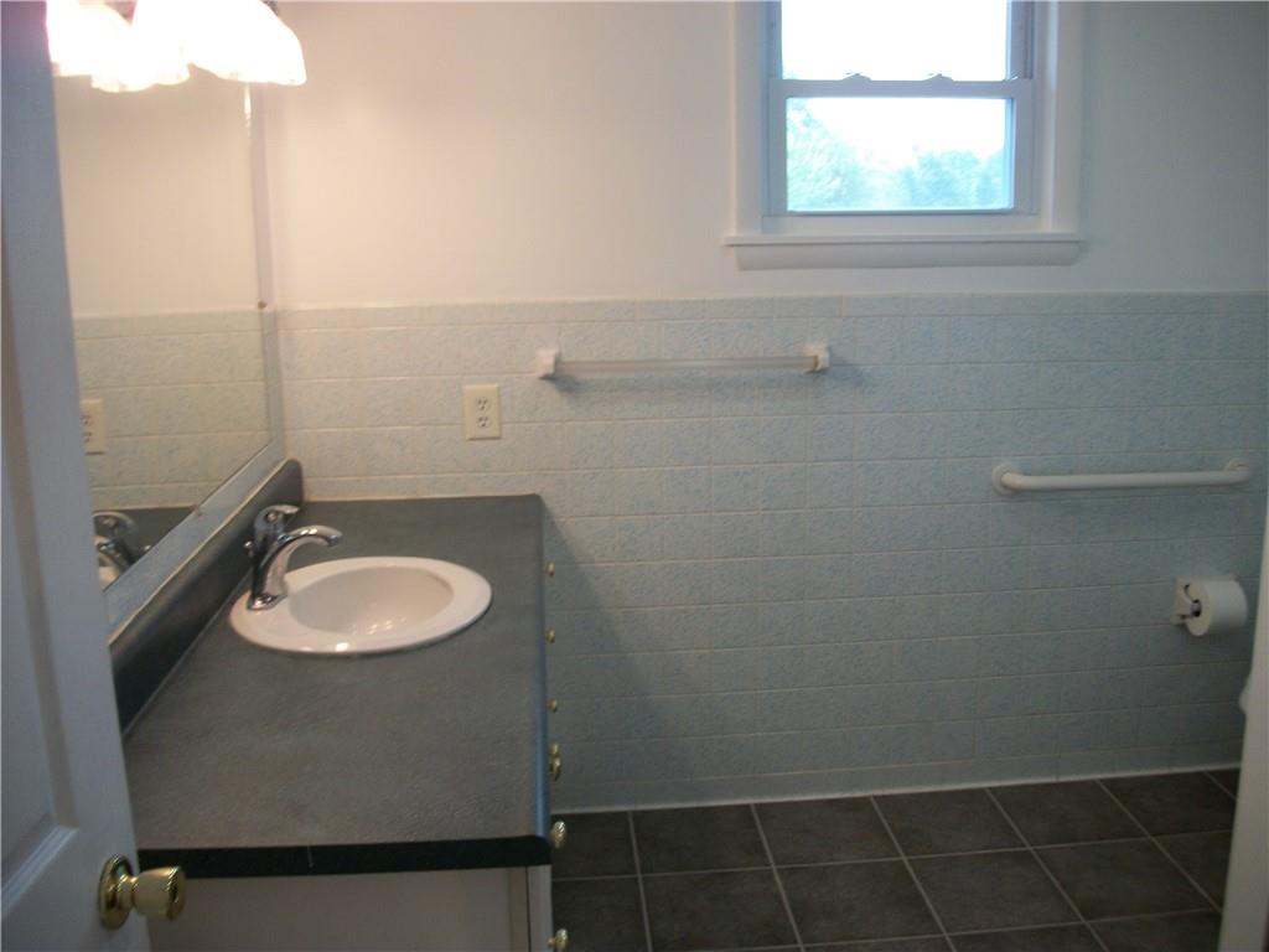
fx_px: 1173
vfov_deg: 44.2
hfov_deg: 56.8
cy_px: 476
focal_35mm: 32
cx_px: 634
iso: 80
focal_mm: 5.7
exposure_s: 1/40
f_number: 2.9
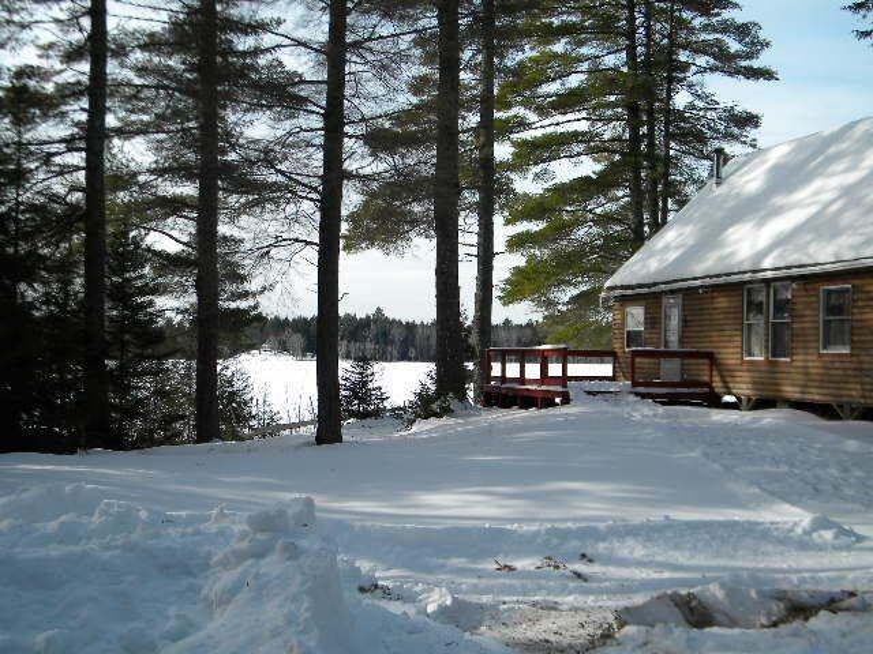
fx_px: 1034
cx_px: 436
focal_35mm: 41
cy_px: 327
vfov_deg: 35.1
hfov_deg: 45.8
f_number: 3.8
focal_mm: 7.3
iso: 80
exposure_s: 1/634
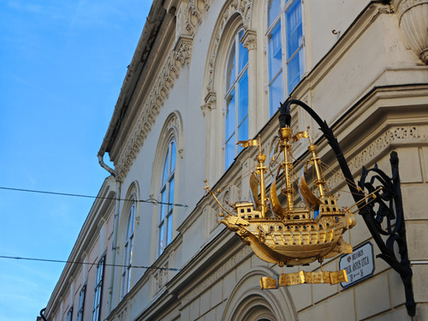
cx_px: 214
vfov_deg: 26.1
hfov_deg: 34.3
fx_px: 692
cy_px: 160
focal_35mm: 56
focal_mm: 7.62
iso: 50
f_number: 1.6
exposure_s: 1/980
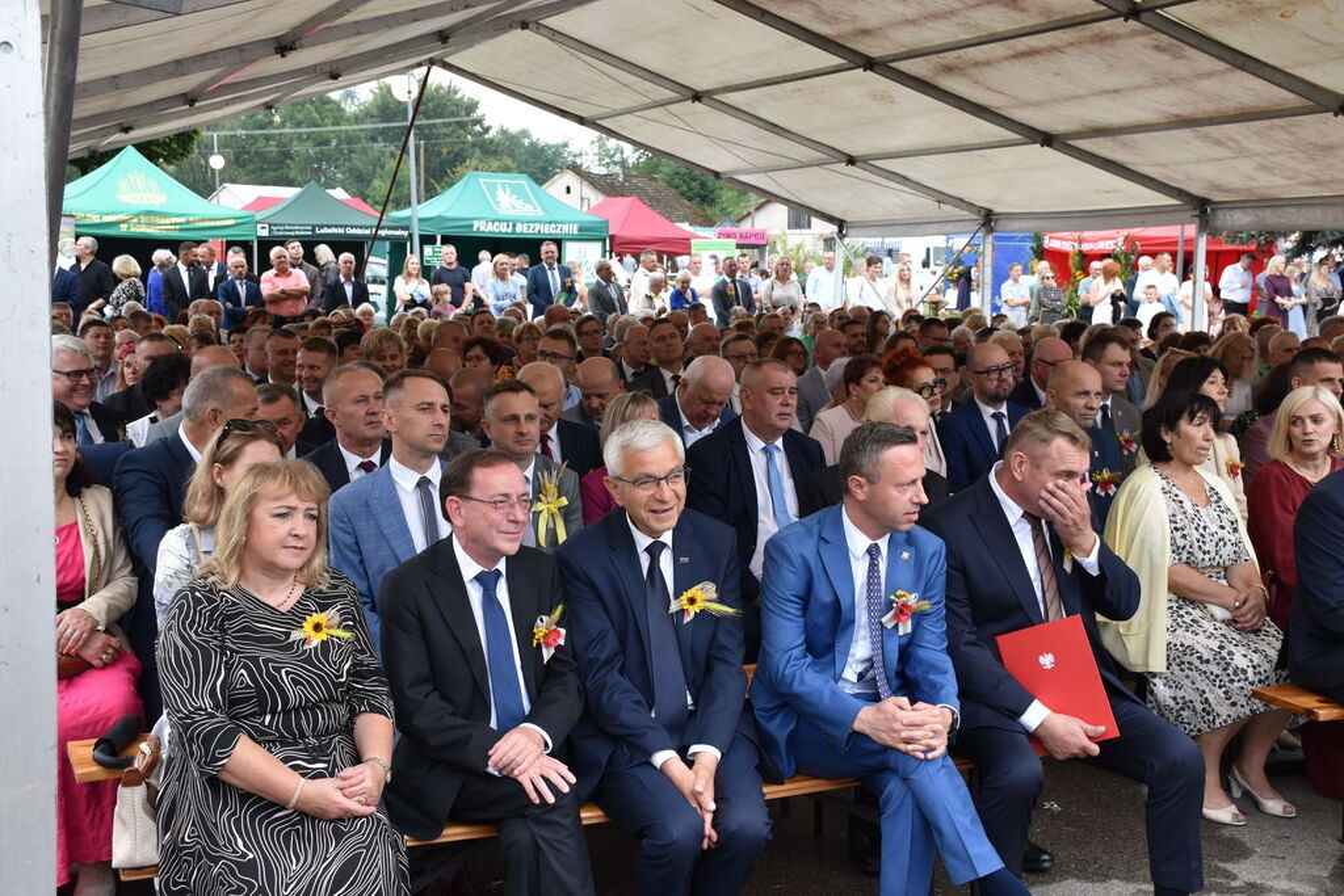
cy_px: 448
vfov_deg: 29.9
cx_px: 672
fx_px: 1680
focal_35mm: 45
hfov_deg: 43.6
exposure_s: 1/160
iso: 400
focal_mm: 30
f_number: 6.3
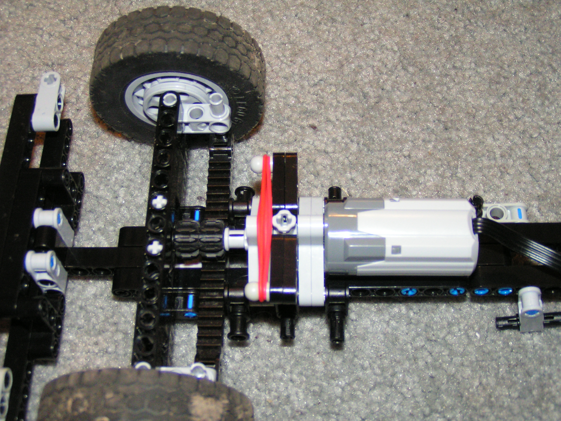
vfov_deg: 29.7
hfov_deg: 38.9
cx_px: 280
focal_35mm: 49
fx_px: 794
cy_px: 210
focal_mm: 7.6
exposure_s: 1/50
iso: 200
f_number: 2.8
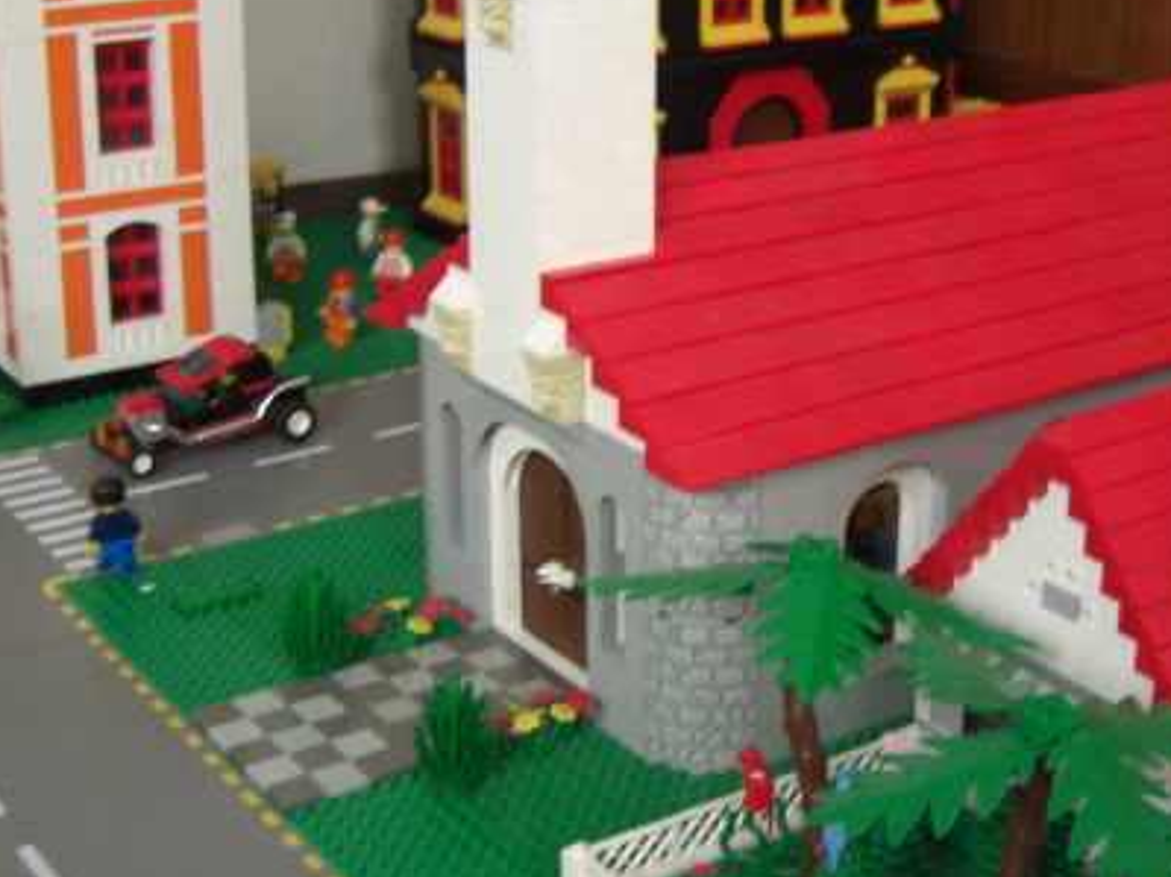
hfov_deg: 31.5
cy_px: 282
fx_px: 2063
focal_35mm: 61
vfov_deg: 23.9
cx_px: 743
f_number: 2.8
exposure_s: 1/40
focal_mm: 7.9
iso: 200
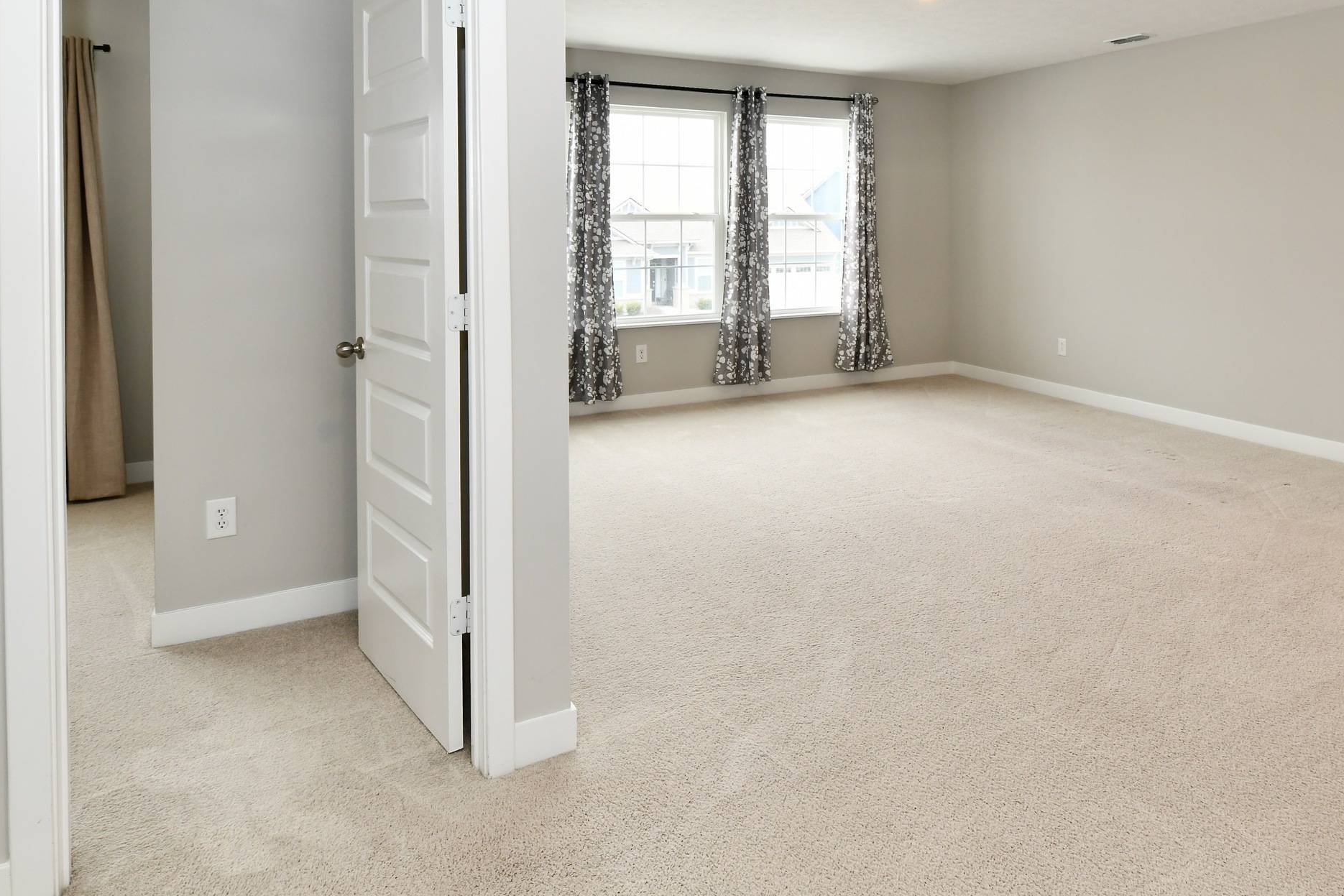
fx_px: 859
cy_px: 252
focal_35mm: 23
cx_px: 821
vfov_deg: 53.2
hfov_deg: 75.1
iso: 640
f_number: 6.3
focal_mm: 14
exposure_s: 1/80
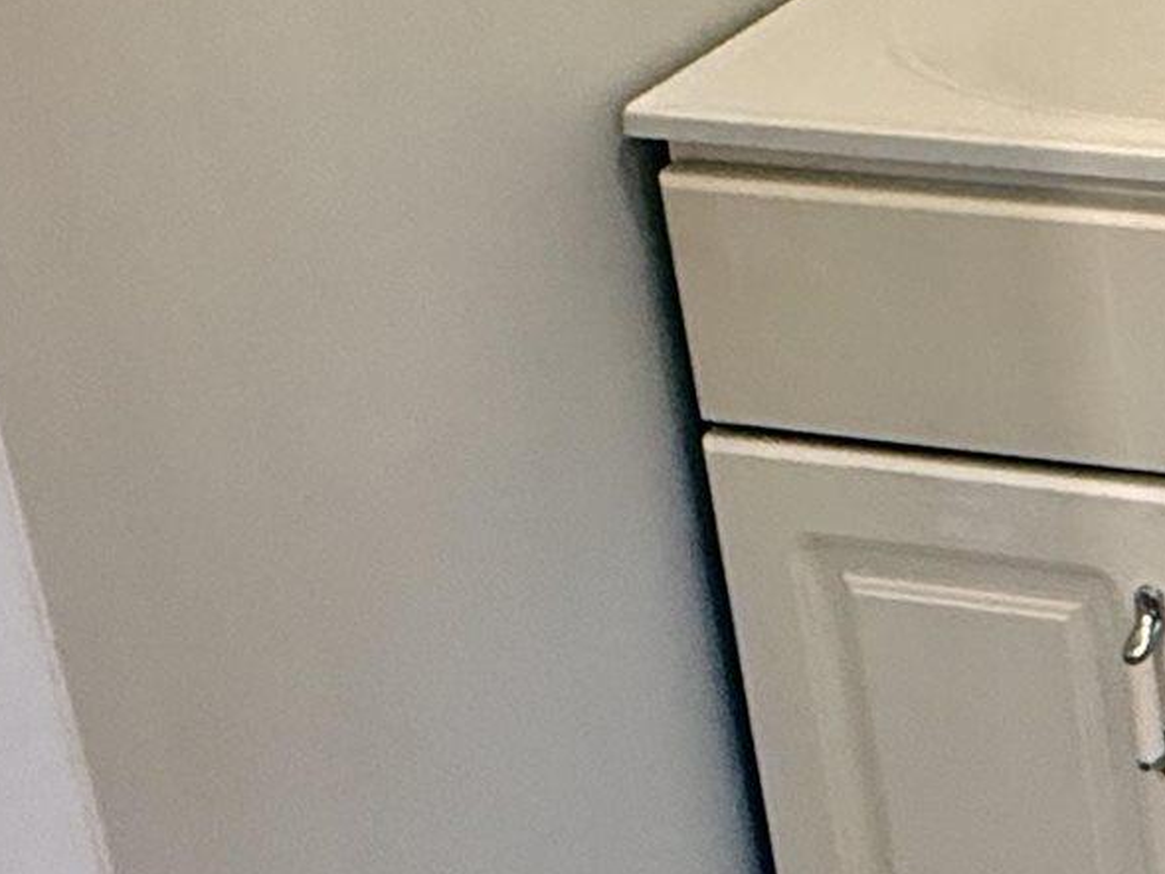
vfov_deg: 17.7
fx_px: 2457
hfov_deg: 20.8
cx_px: 1936
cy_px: -498
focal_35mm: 73
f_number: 2.2
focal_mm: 2.22
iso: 500
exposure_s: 1/60
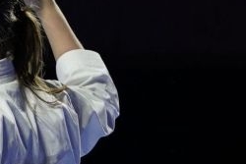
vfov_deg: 2.2
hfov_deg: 3.3
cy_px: 187
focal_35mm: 618
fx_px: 4225
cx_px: 193
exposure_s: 1/500
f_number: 2.8
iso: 400
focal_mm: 86
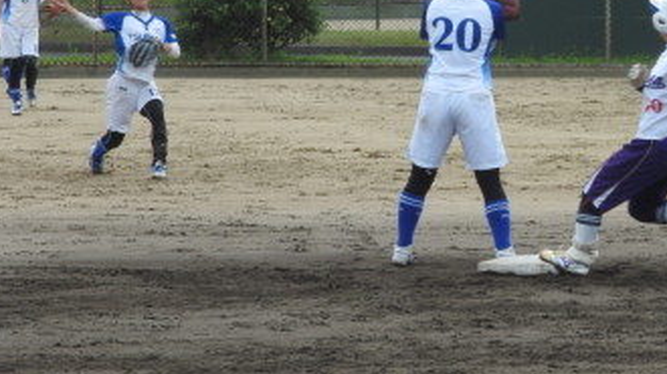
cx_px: 536
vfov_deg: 3.4
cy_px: 133
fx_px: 6309
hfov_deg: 6.0
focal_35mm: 357
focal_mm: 32.2
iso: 100
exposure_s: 1/200
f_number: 5.3
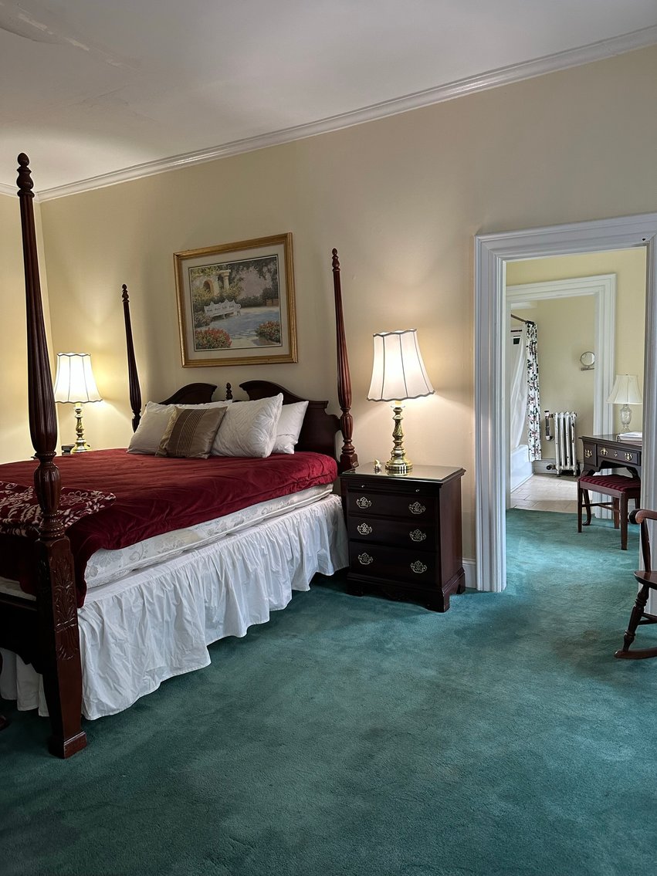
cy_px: 438
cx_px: 328
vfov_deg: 71.6
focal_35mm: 24
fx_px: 607
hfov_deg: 56.8
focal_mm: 6.86
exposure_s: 1/60
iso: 250
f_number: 1.78
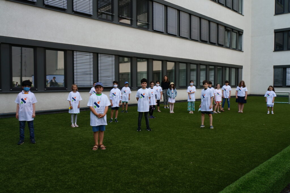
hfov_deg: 59.5
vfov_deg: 41.8
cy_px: 96
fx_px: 254
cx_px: 145
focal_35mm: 32
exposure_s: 1/80
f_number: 9
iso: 100
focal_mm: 21
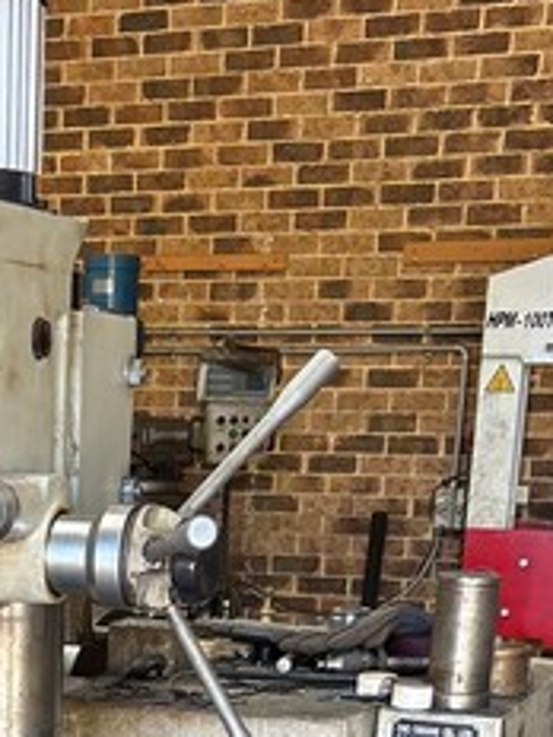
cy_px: 1007
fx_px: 1832
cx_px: -22
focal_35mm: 86
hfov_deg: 16.7
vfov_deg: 20.4
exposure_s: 1/50
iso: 80
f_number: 1.6
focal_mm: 5.96
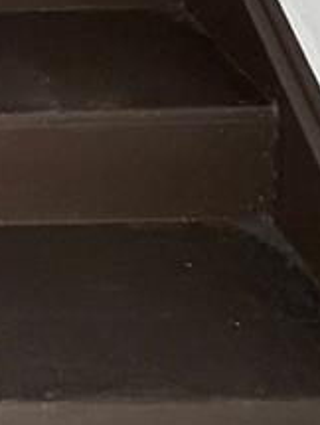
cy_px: -405
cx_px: -326
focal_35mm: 78
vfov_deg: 18.0
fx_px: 959
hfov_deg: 15.2
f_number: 2.2
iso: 320
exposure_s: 1/114
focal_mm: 2.22
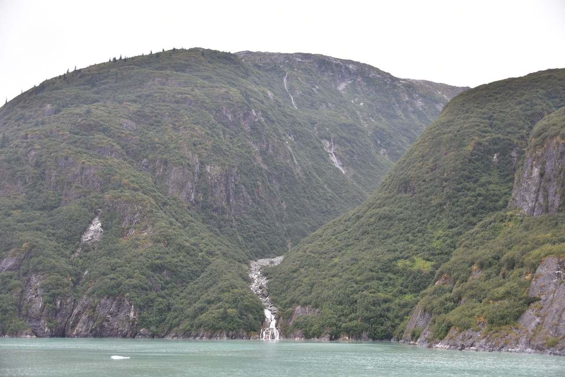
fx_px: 659
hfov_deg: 46.4
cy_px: 188
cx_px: 282
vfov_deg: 31.9
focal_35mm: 42
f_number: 4
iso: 180
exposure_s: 1/100
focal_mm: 42
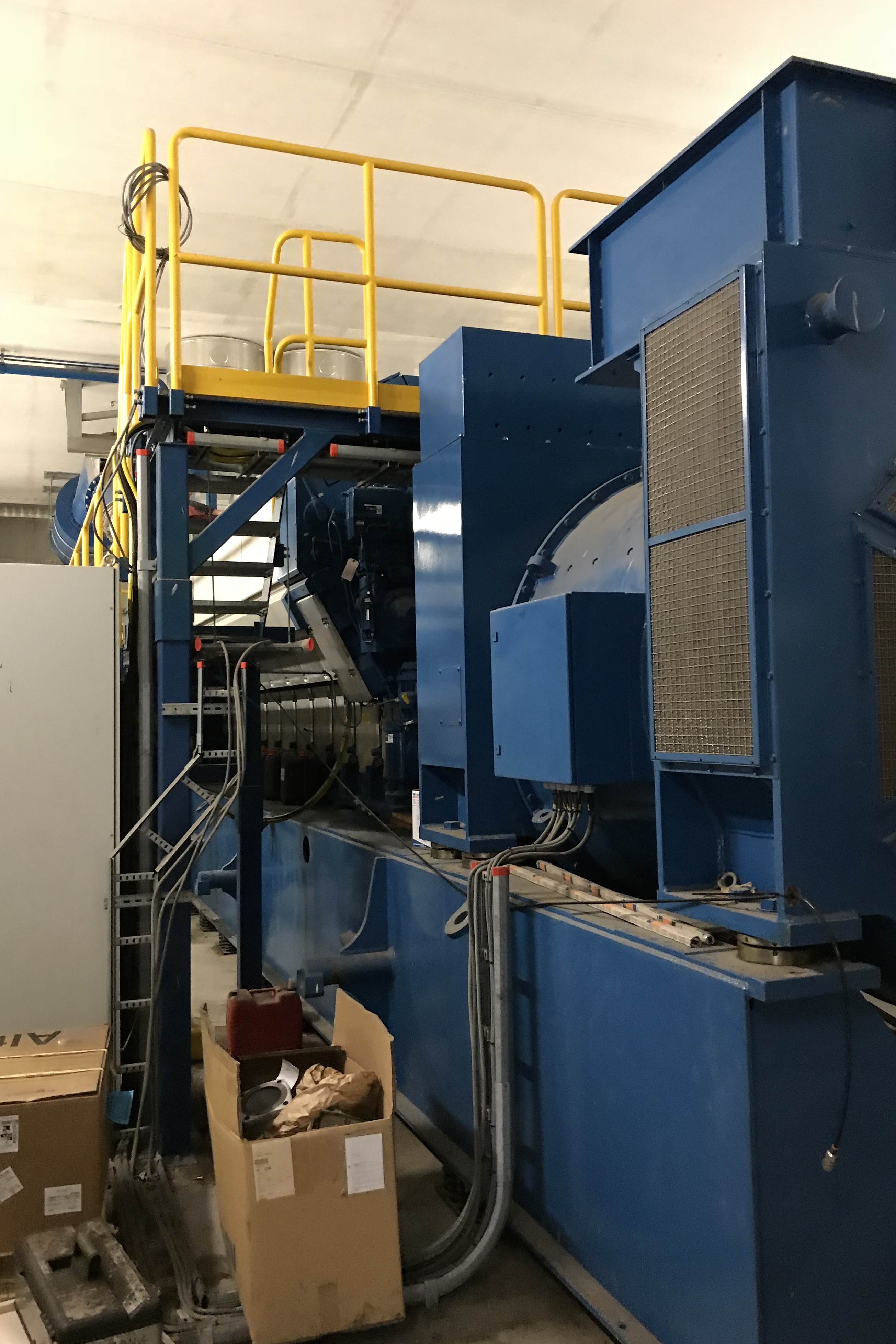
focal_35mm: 30
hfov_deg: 43.6
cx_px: 436
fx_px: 1120
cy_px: 675
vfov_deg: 61.9
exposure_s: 1/13
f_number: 1.8
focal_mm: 3.99
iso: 100
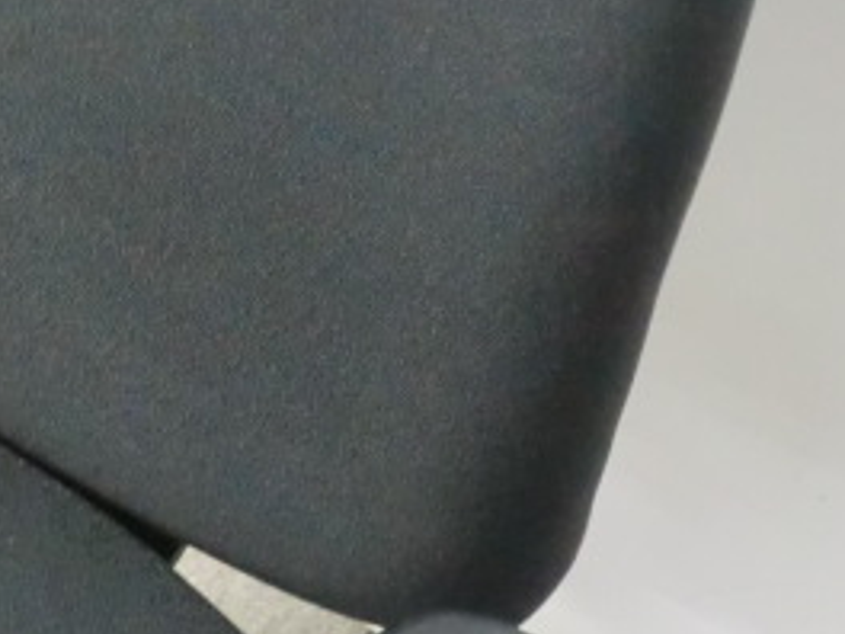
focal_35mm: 92
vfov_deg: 16.0
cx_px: 218
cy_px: 432
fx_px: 2246
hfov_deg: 21.1
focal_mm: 6.9
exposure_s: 1/10
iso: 800
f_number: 3.9
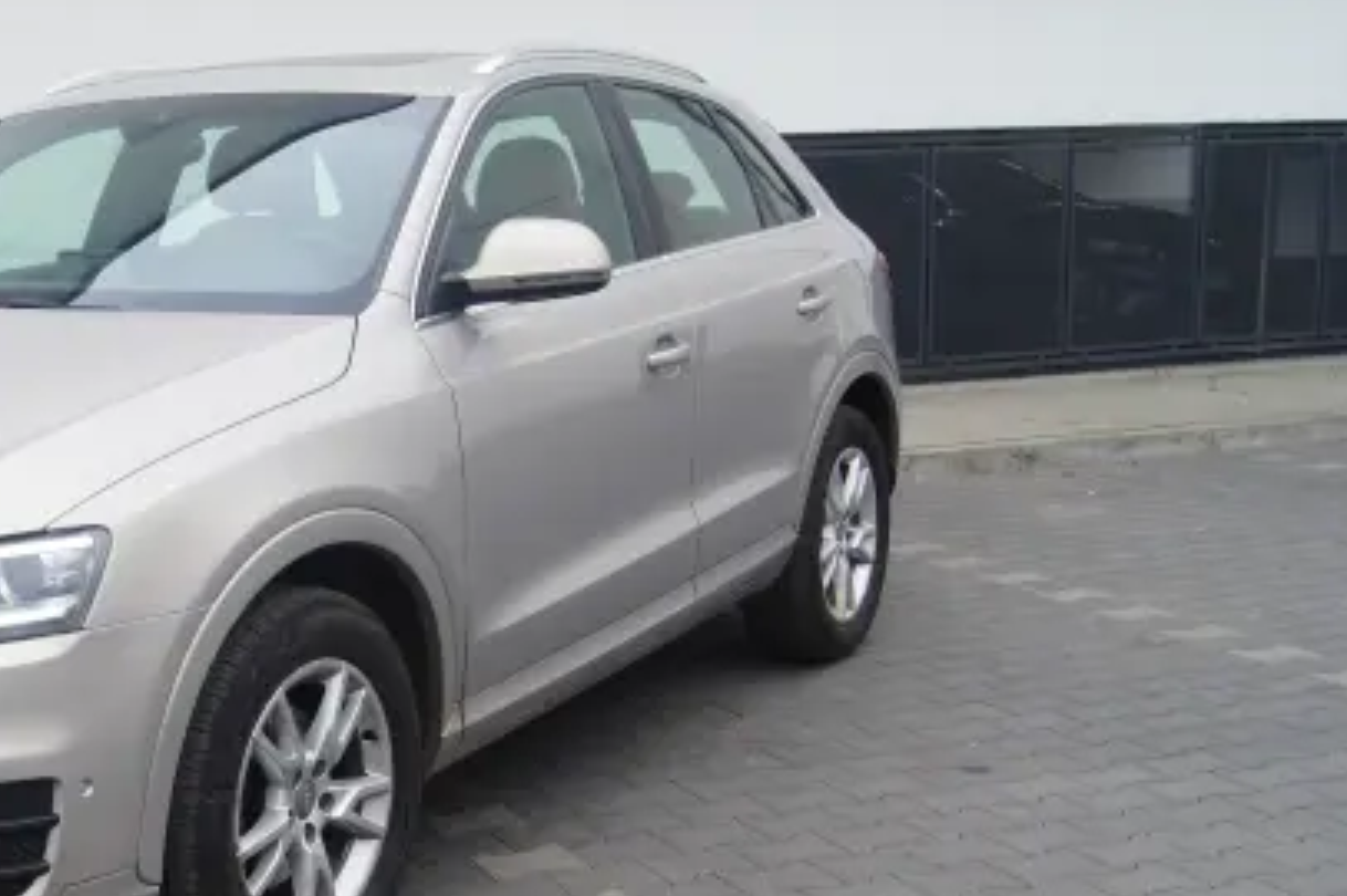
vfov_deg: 25.7
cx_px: 305
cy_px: 634
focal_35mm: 52
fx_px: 1944
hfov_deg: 37.1
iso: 100
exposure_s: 1/50
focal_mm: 22
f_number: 8
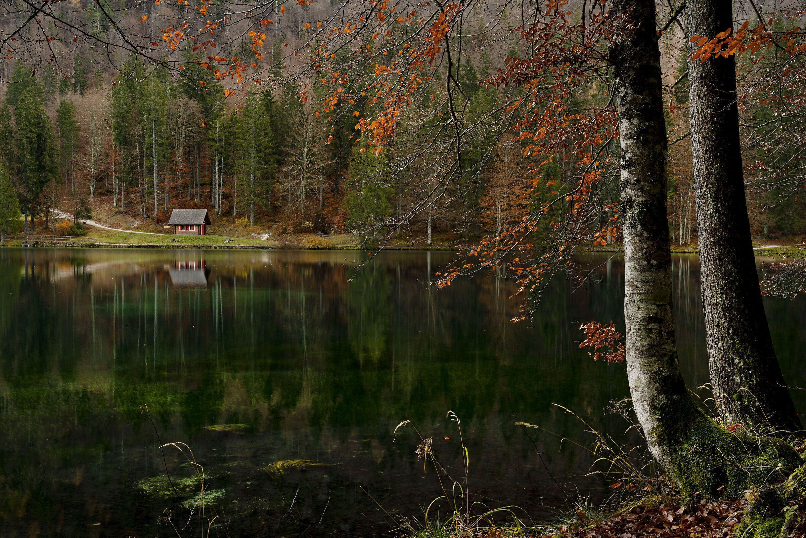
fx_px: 828
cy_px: 269
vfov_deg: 36.0
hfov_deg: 51.9
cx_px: 403
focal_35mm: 37
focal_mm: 37
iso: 100
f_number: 13
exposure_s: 1/8
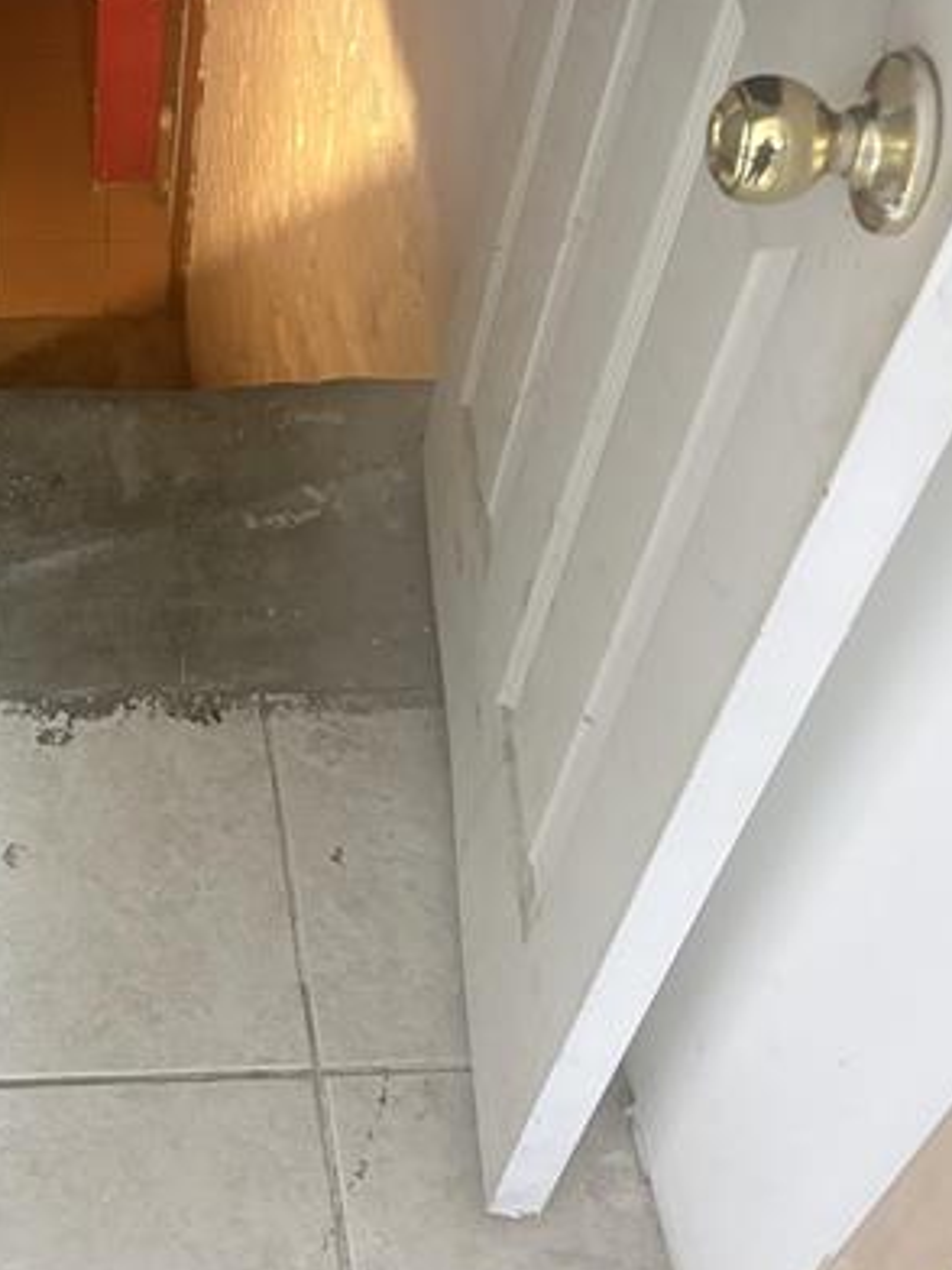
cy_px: 424
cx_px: 87
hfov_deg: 27.5
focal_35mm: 51
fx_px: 1870
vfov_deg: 37.1
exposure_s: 1/40
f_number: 1.6
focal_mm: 5.96
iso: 500
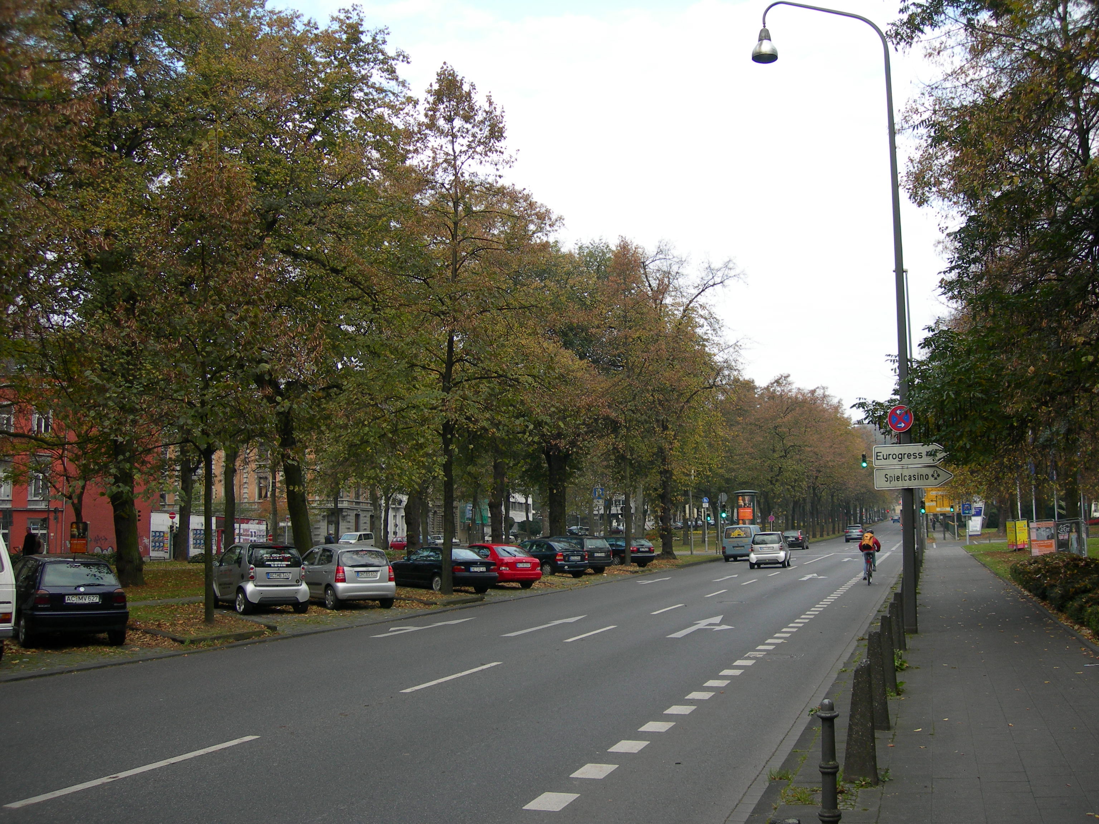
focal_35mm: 38
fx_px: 1206
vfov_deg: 37.7
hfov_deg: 49.0
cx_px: 550
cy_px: 412
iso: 50
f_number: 2.8
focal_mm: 7.8
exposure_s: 1/190
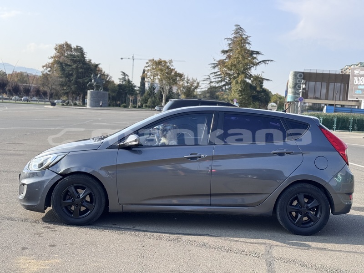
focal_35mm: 48
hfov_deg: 39.7
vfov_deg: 30.3
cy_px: 136
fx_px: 505
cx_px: 182
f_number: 1.78
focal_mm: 6.76
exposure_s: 1/2179
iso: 64
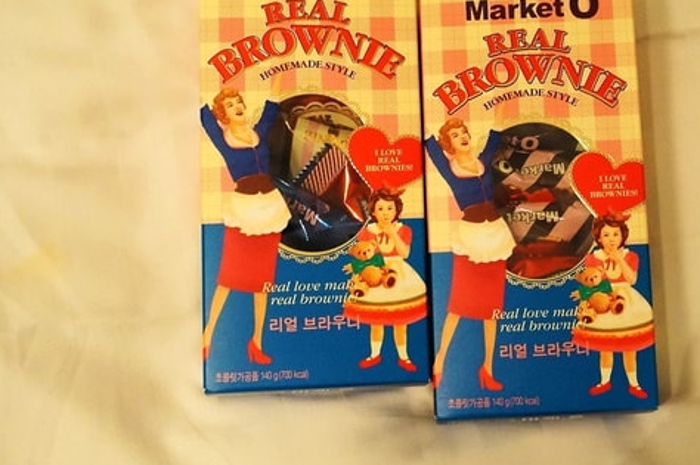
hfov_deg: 36.3
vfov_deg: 24.7
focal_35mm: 55
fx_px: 1062
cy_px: 181
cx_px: 436
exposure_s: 1/50
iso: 3200
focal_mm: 27
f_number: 6.3
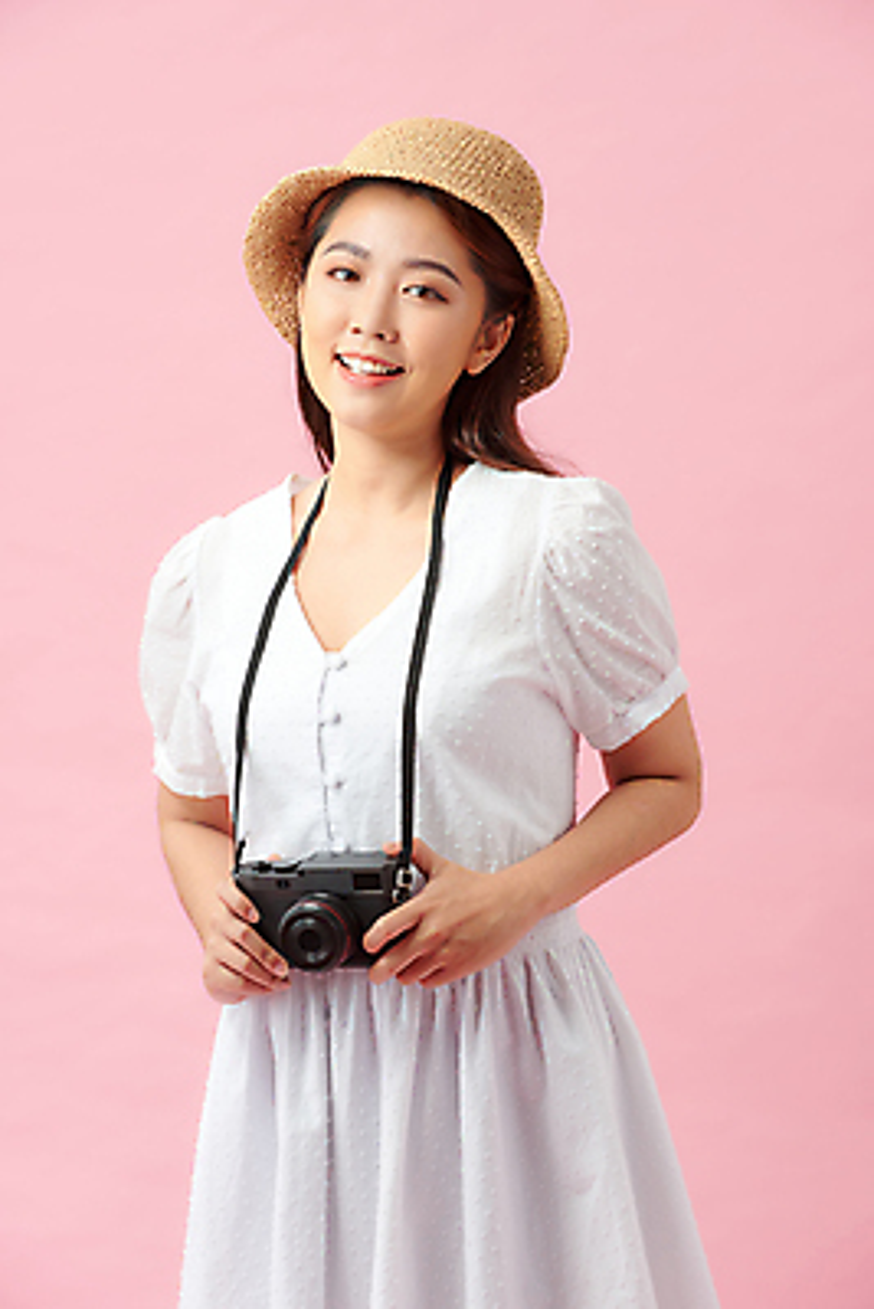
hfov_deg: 13.4
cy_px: 654
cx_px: 437
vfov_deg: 20.0
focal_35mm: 102
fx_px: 3711
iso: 160
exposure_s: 1/160
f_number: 5.6
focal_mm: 102
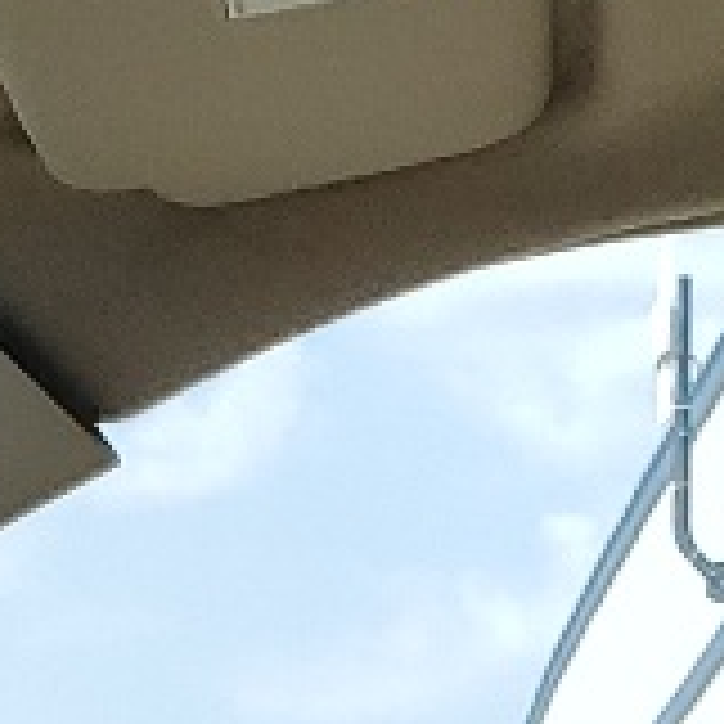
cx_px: 58
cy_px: 2635
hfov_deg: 7.7
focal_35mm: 228
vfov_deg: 6.5
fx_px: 5395
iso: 50
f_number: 1.5
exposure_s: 1/1667
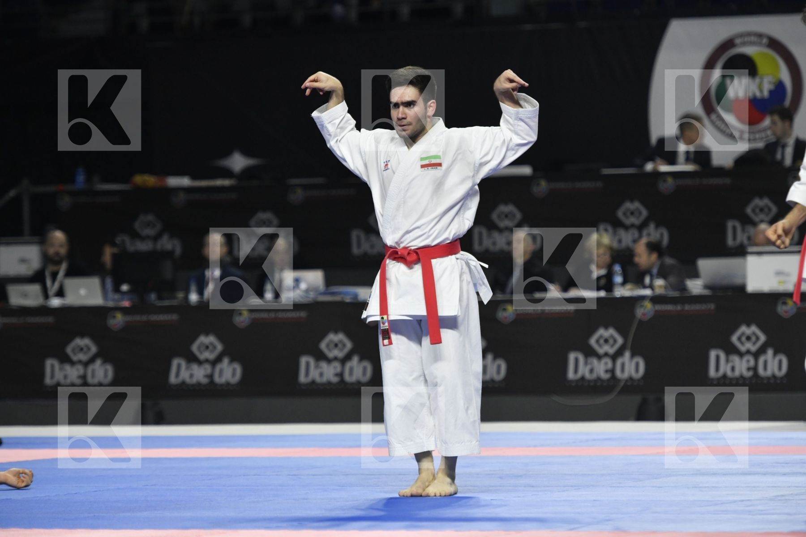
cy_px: 268
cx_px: 403
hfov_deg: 9.4
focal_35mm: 220
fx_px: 4925
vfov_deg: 6.2
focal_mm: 220
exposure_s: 1/800
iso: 2000
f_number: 4
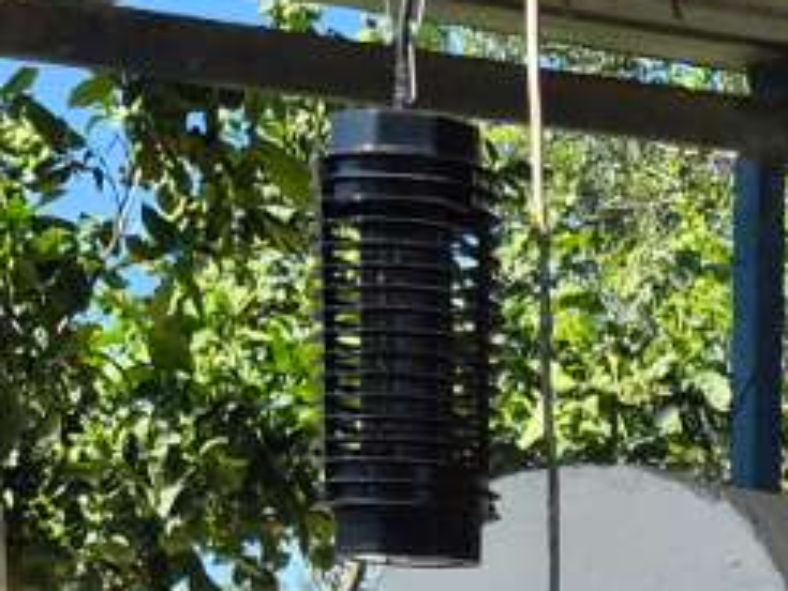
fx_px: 3211
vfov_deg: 9.1
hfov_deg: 13.6
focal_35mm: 141
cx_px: 971
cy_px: 1556
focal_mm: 5.4
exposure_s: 1/2952
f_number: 1.8
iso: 80
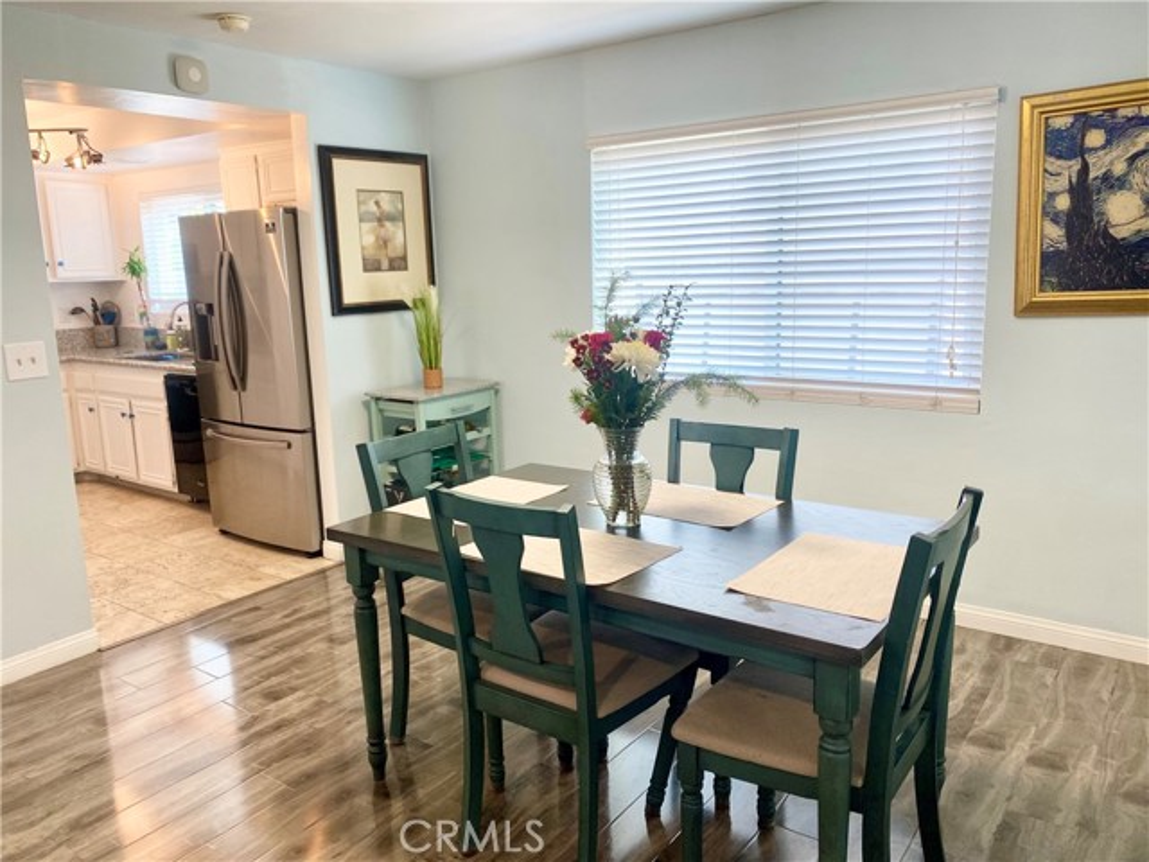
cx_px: 574
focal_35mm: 26
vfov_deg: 53.1
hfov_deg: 67.3
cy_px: 431
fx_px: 863
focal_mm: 4.25
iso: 80
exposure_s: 1/60
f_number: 1.8
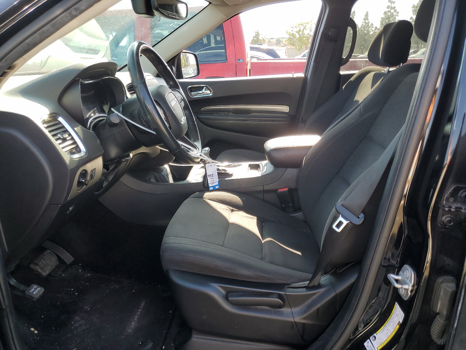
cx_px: 233
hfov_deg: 67.3
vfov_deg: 53.1
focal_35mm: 26
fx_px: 350
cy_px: 175
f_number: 1.5
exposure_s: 1/312
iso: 50
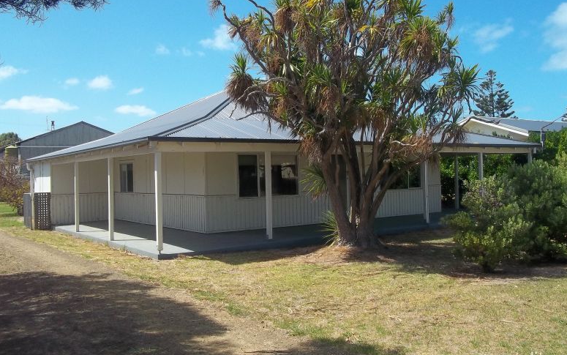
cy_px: 165
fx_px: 541
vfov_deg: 36.3
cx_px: 280
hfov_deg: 55.3
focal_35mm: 35
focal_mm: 5.7
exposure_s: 1/400
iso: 80
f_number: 5.5
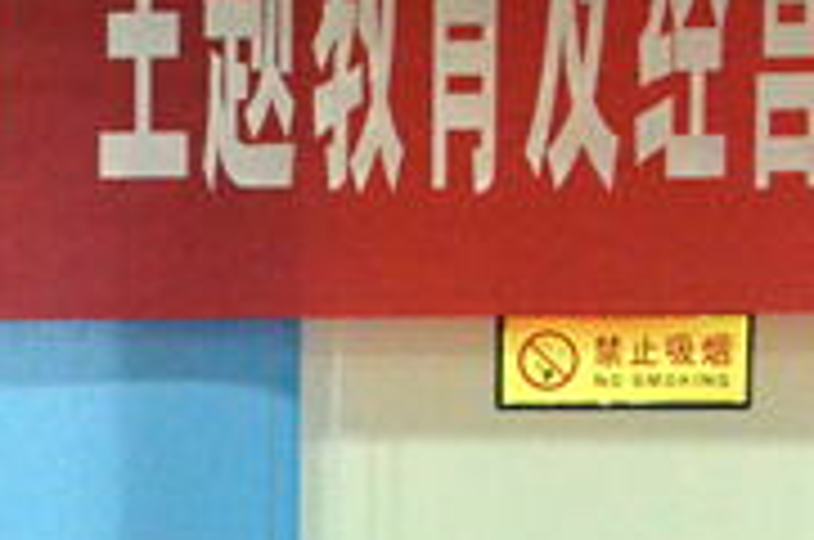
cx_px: -234
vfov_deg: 5.7
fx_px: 5327
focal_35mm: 236
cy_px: 891
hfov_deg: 8.6
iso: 4000
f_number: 8
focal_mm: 38
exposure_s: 1/80
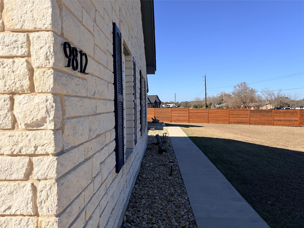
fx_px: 228
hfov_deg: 67.3
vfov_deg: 53.1
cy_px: 114
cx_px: 152
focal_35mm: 26
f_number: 1.6
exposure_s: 1/4608
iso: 50
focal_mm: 5.96
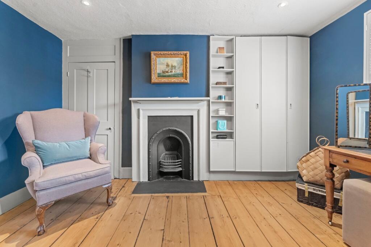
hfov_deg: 101.2
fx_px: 152
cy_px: 124
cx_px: 186
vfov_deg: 78.0
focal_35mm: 15
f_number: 8
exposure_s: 1/8
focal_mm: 14.8
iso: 3200
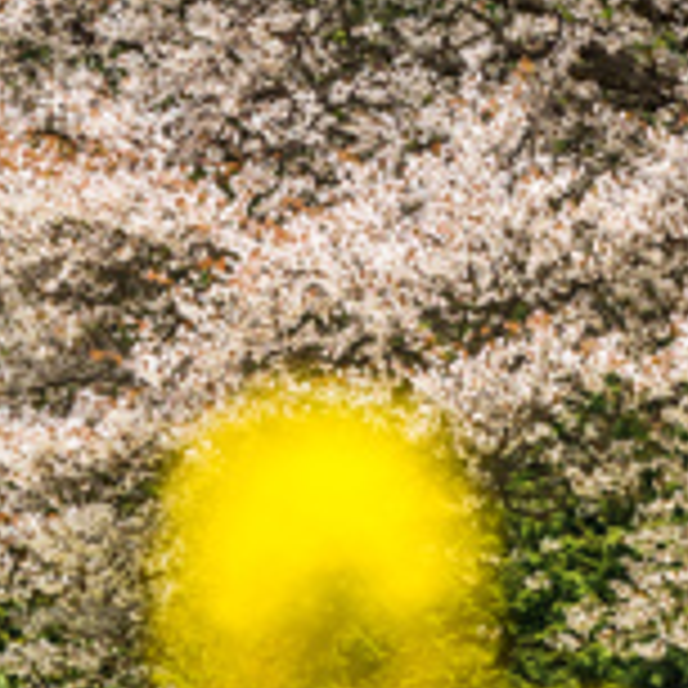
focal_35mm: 710
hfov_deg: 2.5
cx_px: 1587
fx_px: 15965
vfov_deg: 2.5
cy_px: -200
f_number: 5.6
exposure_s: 1/200
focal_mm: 125
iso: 100
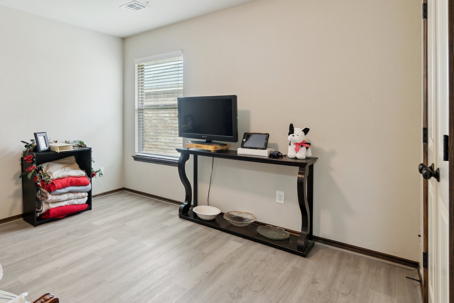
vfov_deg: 58.9
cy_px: 119
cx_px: 146
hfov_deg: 78.2
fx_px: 265
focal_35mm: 21
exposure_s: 1/13
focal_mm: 10
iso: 200
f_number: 6.3
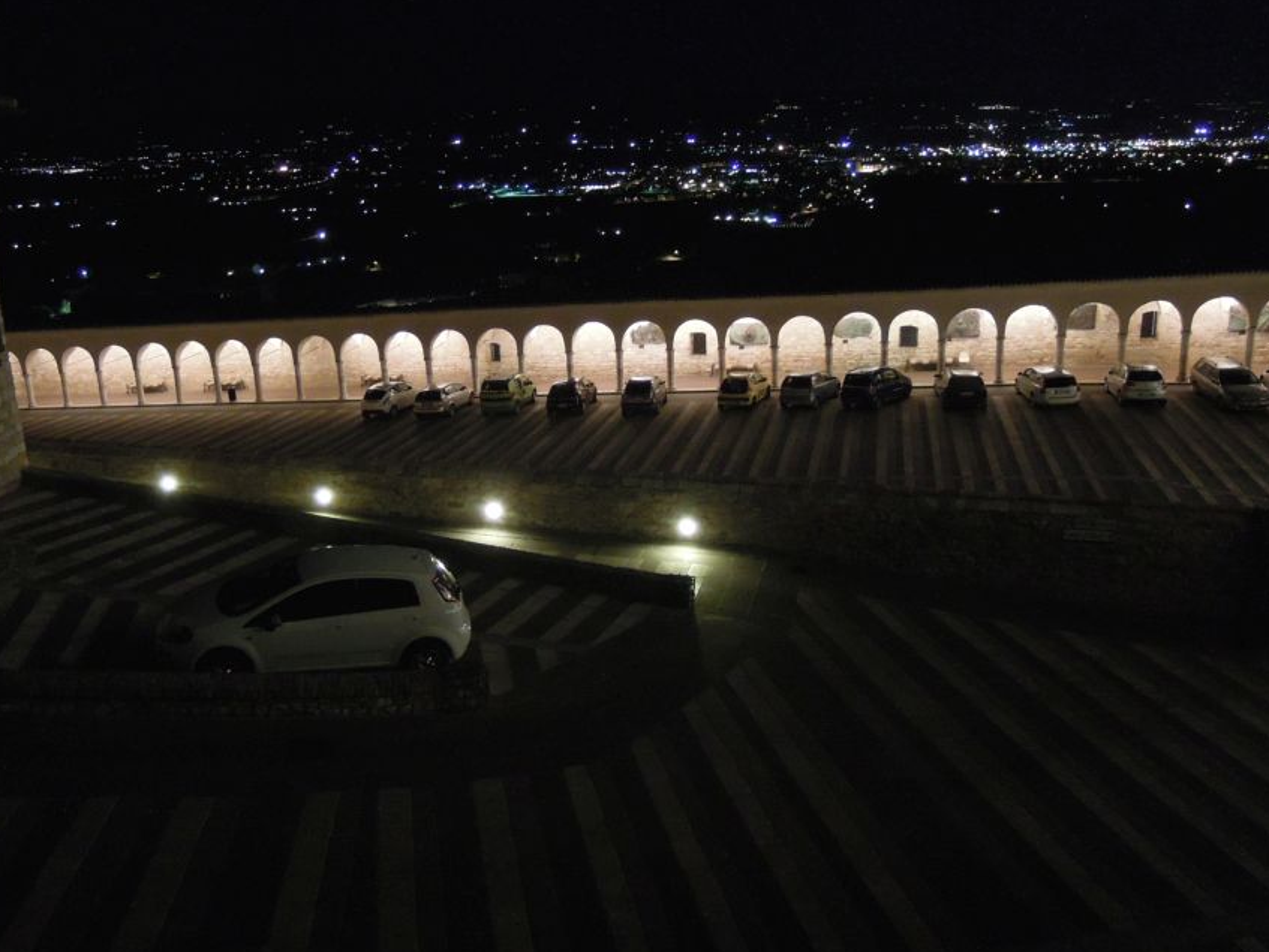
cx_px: 581
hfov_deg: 61.5
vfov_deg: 48.2
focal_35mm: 29
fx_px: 1064
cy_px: 422
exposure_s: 1/5
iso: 800
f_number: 1.8
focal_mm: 4.3
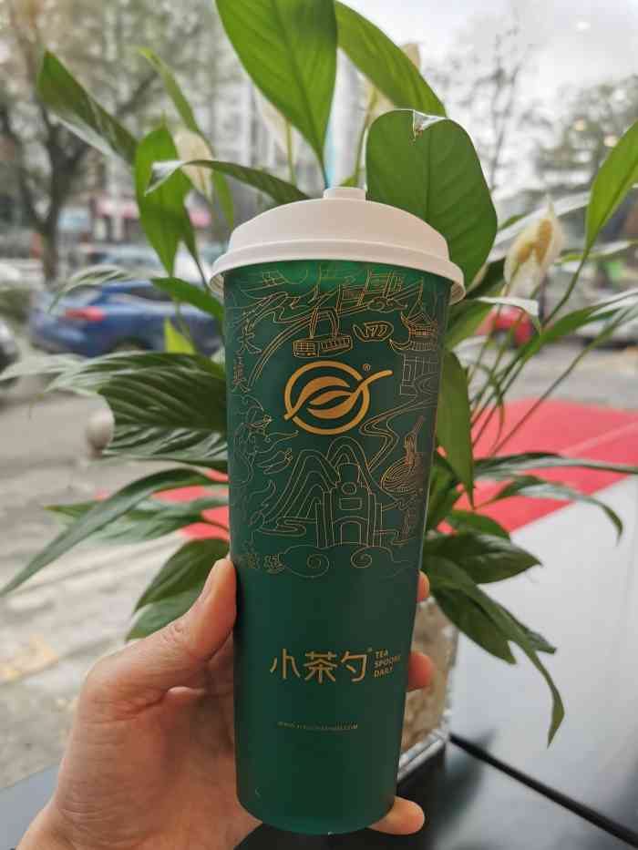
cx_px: 319
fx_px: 663
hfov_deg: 51.4
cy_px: 425
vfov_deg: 65.3
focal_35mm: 27
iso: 50
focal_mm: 5.56
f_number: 1.6
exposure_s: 1/189
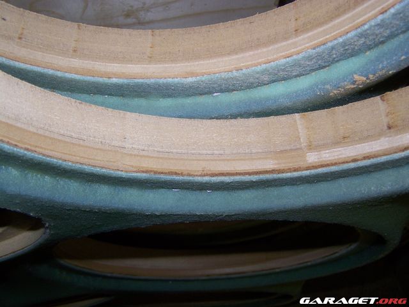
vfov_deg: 37.7
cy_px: 154
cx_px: 204
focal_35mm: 38
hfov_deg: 49.0
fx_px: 449
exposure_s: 1/60
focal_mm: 6.3
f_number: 2.8
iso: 80
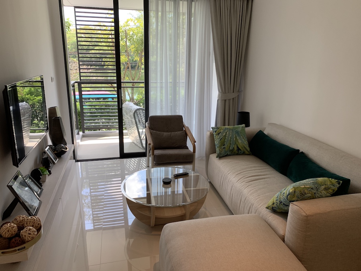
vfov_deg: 53.1
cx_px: 180
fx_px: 271
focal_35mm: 26
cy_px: 136
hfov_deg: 67.3
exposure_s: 1/122
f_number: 1.8
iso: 25
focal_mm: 4.25
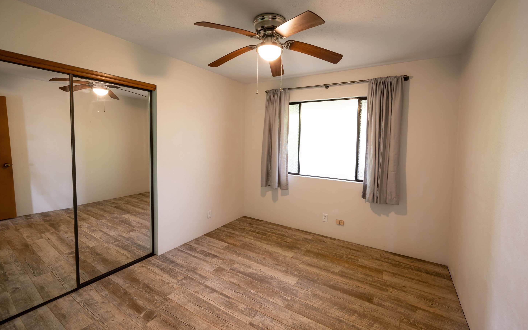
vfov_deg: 74.7
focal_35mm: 15
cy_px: 154
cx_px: 276
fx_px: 216
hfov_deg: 101.4
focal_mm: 14
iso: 400
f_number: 7.1
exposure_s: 1/2.5
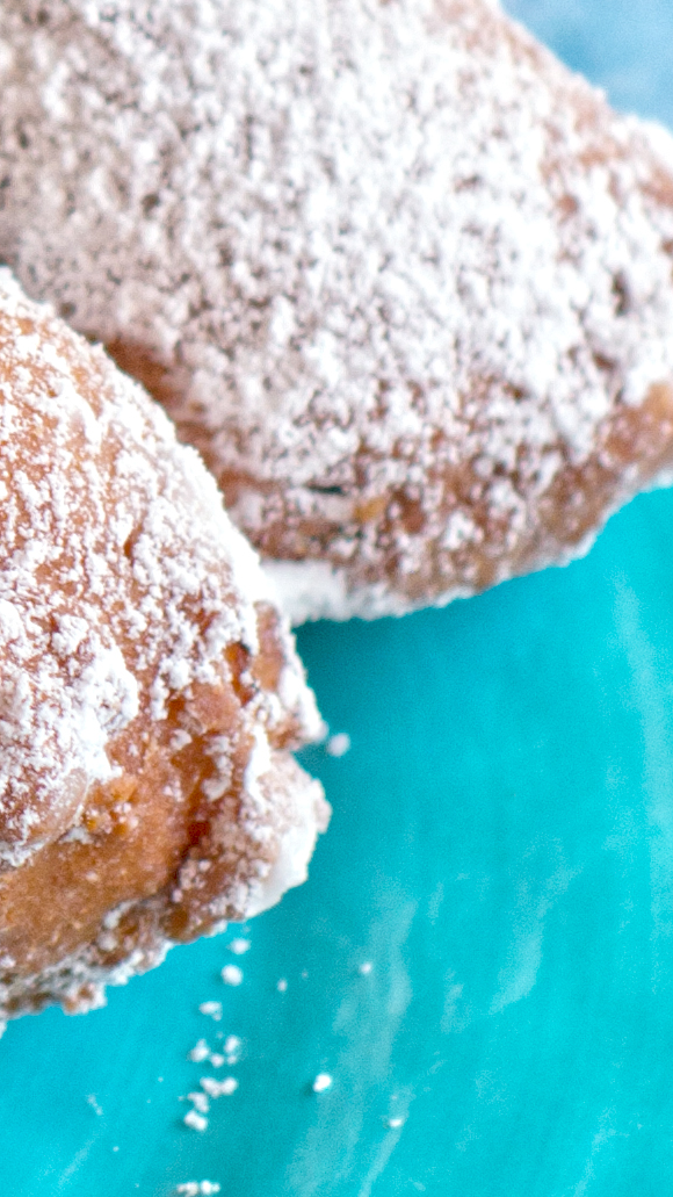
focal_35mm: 351
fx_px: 11135
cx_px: -1048
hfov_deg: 3.4
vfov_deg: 6.1
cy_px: -130
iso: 200
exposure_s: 1/80
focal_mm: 50
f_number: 3.5
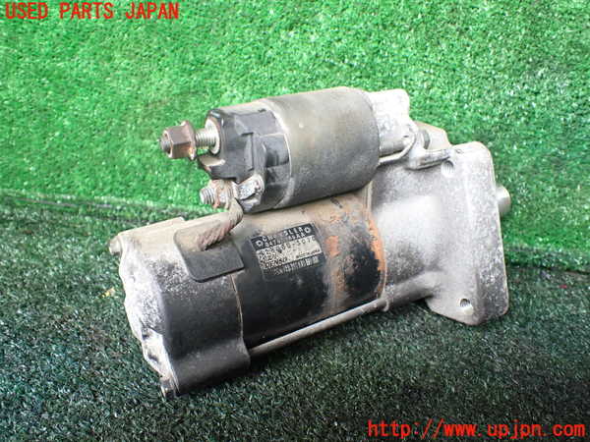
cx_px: 295
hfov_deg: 60.0
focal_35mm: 30
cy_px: 221
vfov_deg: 46.8
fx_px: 511
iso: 400
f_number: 2.3
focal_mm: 5.4
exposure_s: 1/125
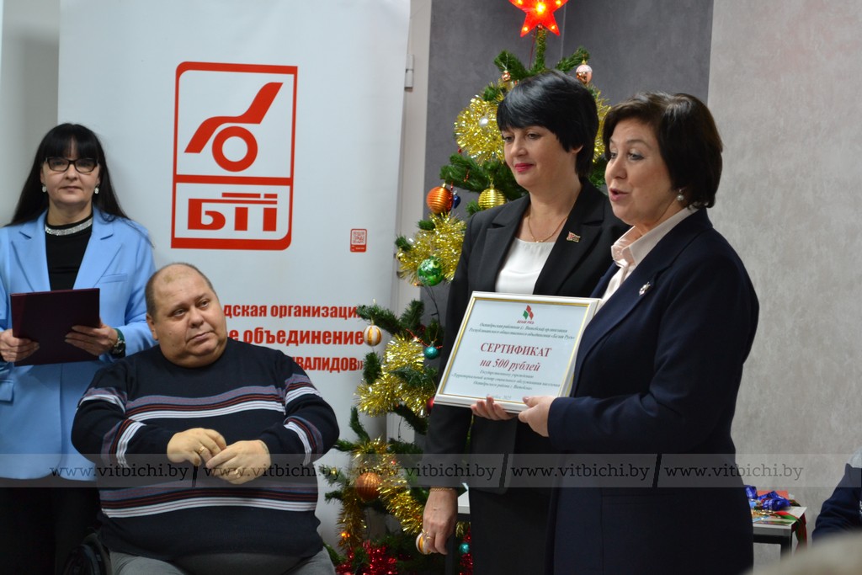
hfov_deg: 24.6
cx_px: 431
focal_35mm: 82
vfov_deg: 16.6
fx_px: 1976
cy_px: 288
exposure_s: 1/15
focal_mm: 55
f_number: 5.6
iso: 500
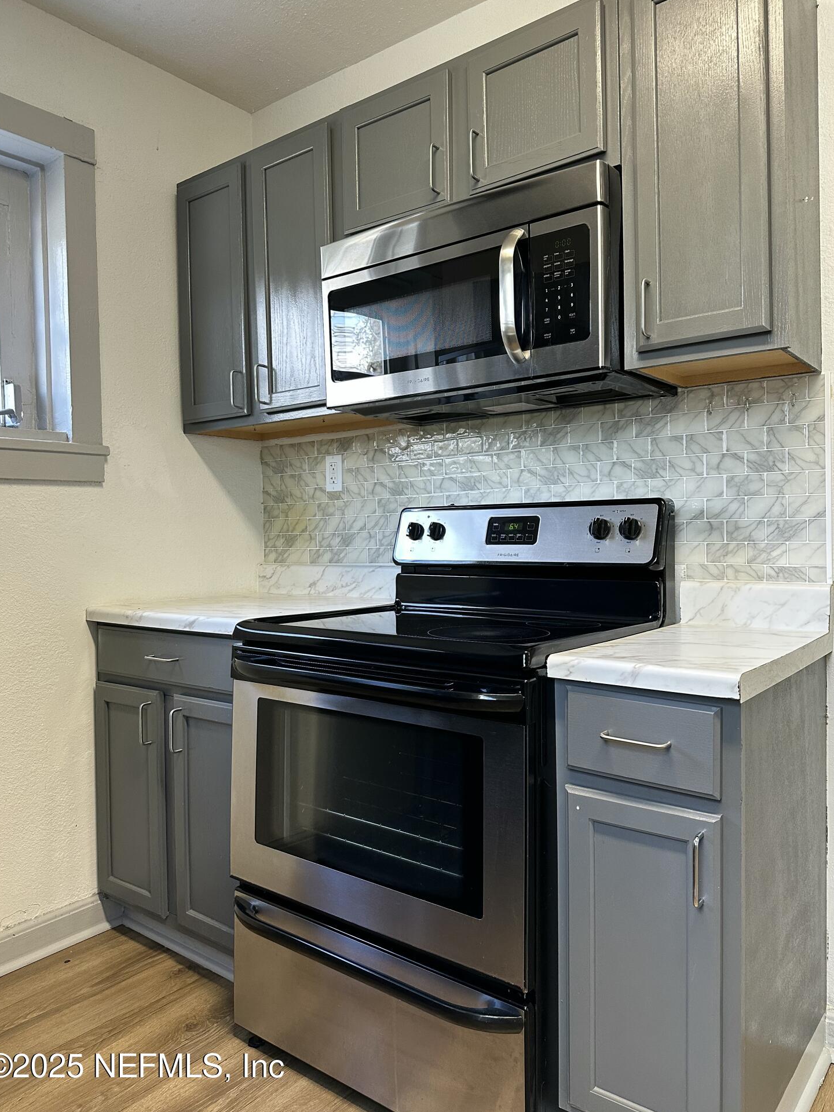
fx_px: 803
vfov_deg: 69.4
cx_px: 419
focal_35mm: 25
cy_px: 540
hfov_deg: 54.9
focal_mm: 6.86
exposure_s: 1/120
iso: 200
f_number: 1.78
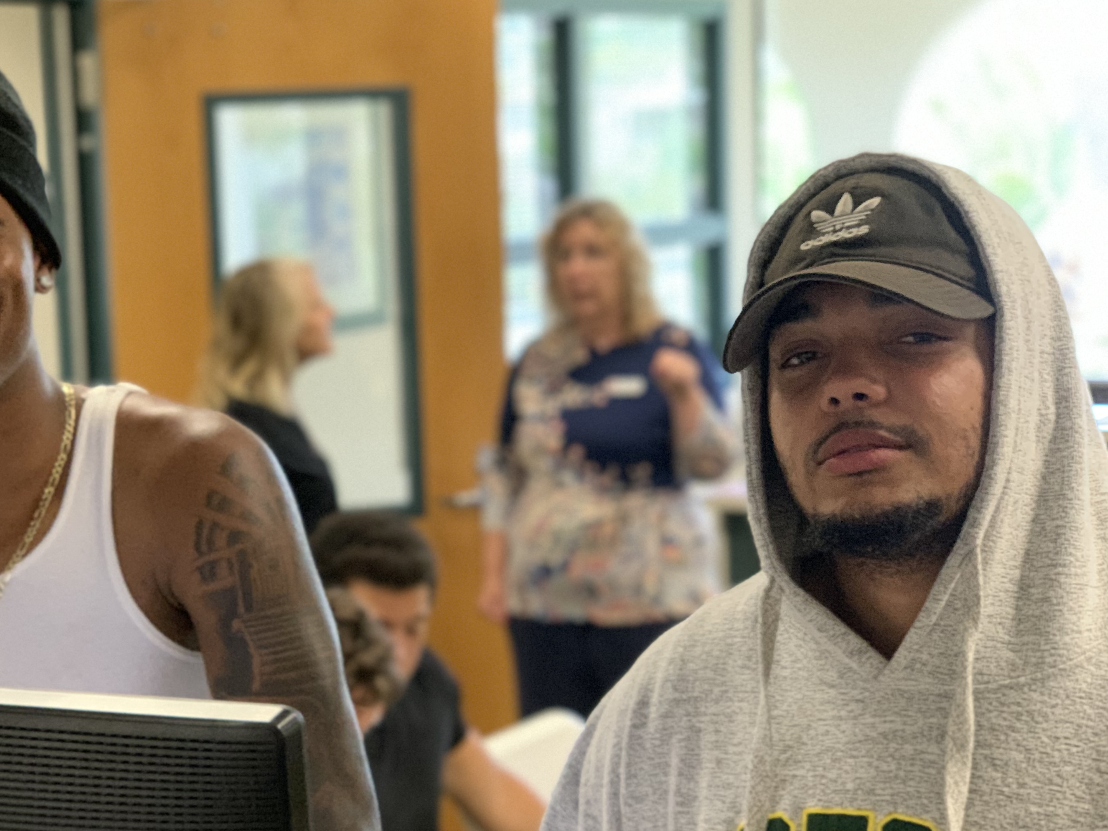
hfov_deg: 24.9
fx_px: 2497
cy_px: 536
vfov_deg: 18.9
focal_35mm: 78
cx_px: 353
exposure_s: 1/60
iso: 400
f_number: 2.4
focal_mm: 6
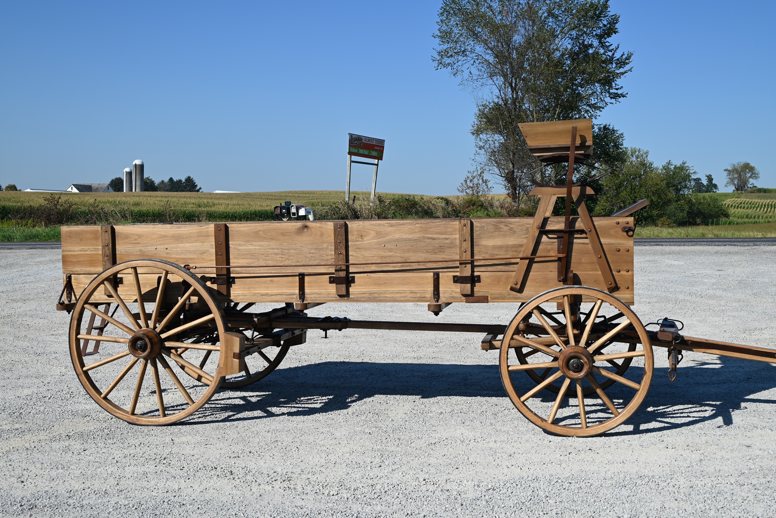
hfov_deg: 43.6
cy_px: 259
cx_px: 388
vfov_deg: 29.9
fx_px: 970
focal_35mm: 45
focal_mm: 45
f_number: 8
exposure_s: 1/500
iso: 100
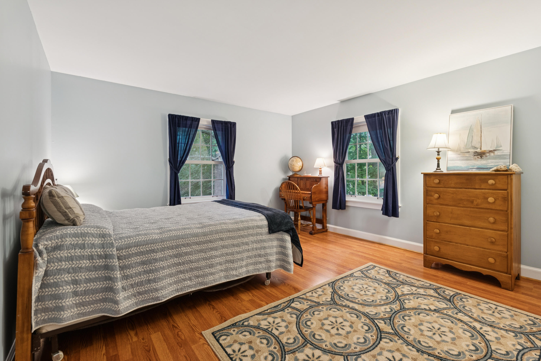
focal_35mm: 16
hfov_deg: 96.7
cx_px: 270
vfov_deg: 73.8
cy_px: 180
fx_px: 241
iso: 320
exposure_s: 1/2.5
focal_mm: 16
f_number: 7.1
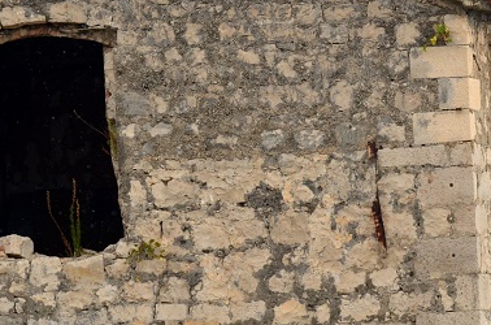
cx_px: 536
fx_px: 6040
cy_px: 183
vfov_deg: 3.1
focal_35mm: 444
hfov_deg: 4.6
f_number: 5
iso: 640
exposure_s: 1/1250
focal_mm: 112
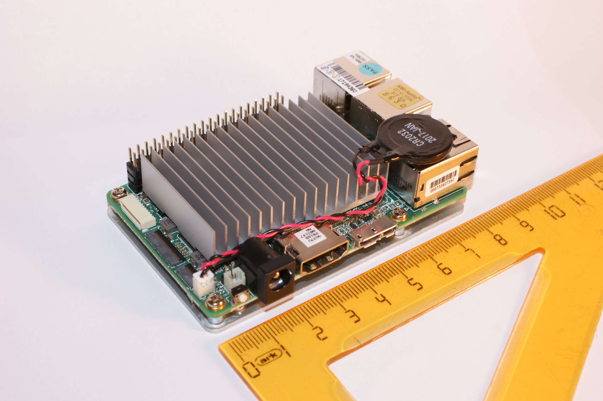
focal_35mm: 60
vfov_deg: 22.6
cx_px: 302
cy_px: 200
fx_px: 1004
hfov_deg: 33.4
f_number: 10
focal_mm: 40
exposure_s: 1/1.25
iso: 200
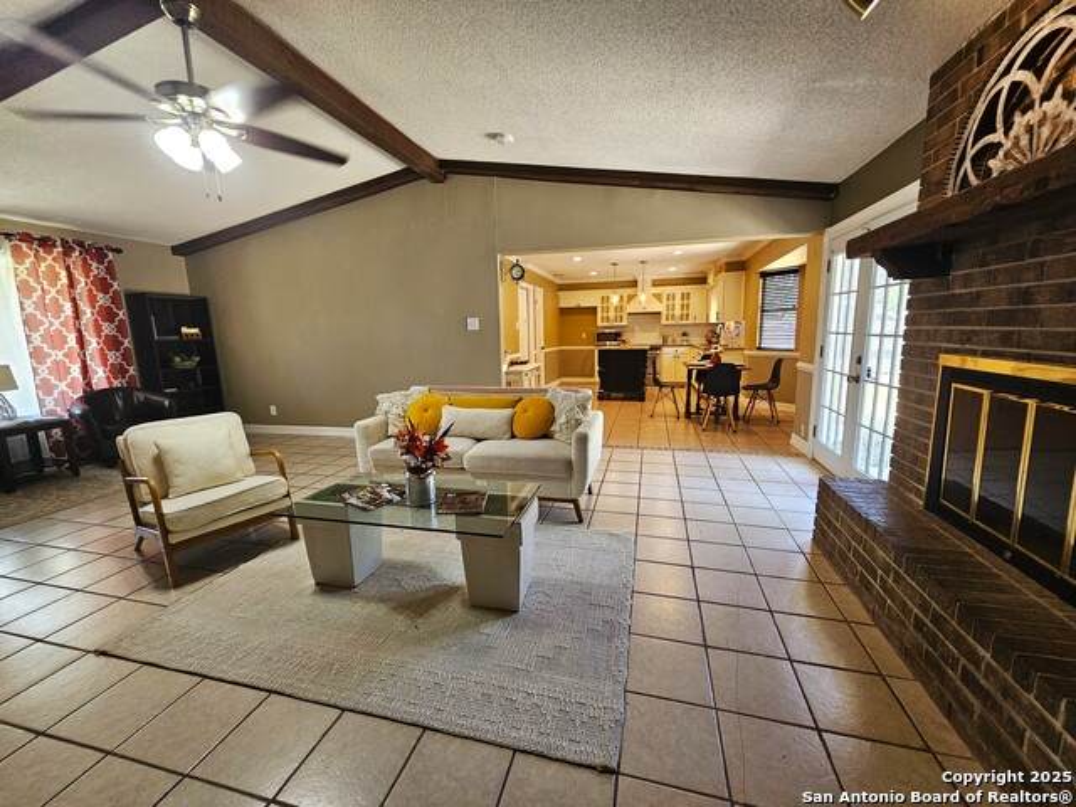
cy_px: 404
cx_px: 538
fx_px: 404
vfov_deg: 89.9
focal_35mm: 13
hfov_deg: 106.2
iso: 200
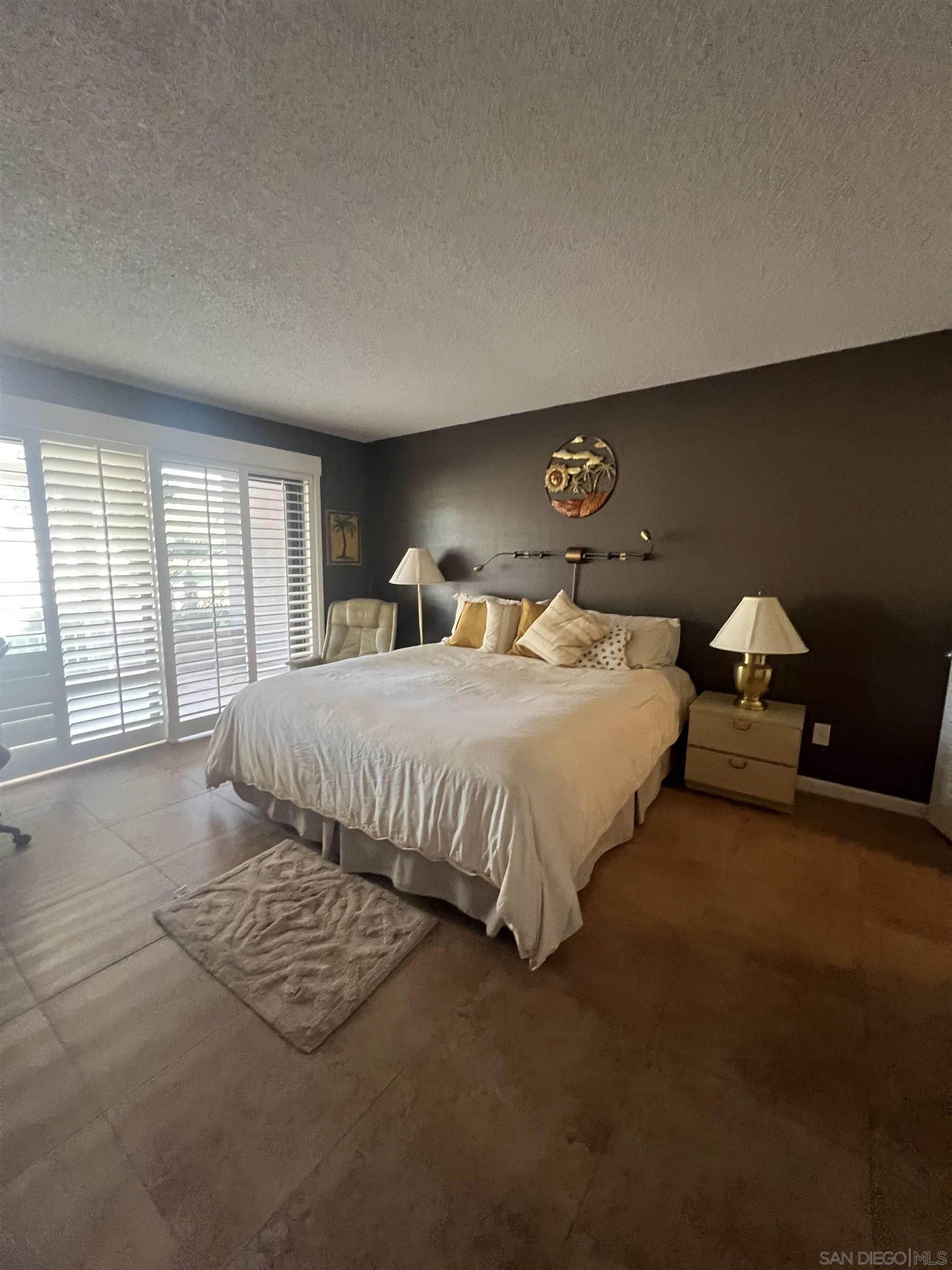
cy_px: 635
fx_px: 477
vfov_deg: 106.2
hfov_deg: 89.9
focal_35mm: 13
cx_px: 476
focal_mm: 1.57
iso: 800
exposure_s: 1/60
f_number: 1.8
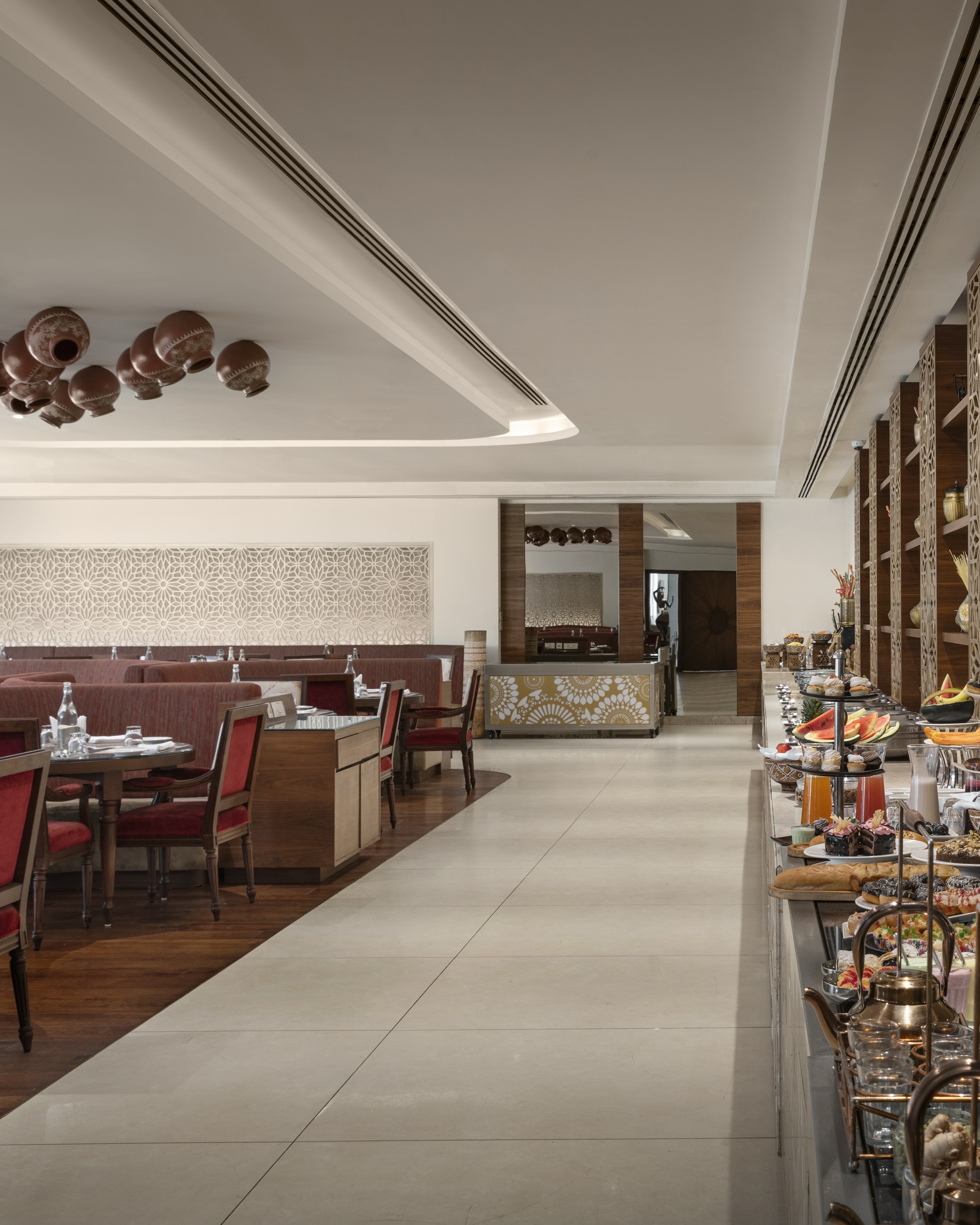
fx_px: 1668
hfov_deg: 31.9
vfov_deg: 40.3
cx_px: 774
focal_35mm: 46
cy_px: 611
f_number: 9
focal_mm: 32
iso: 200
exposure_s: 1/2
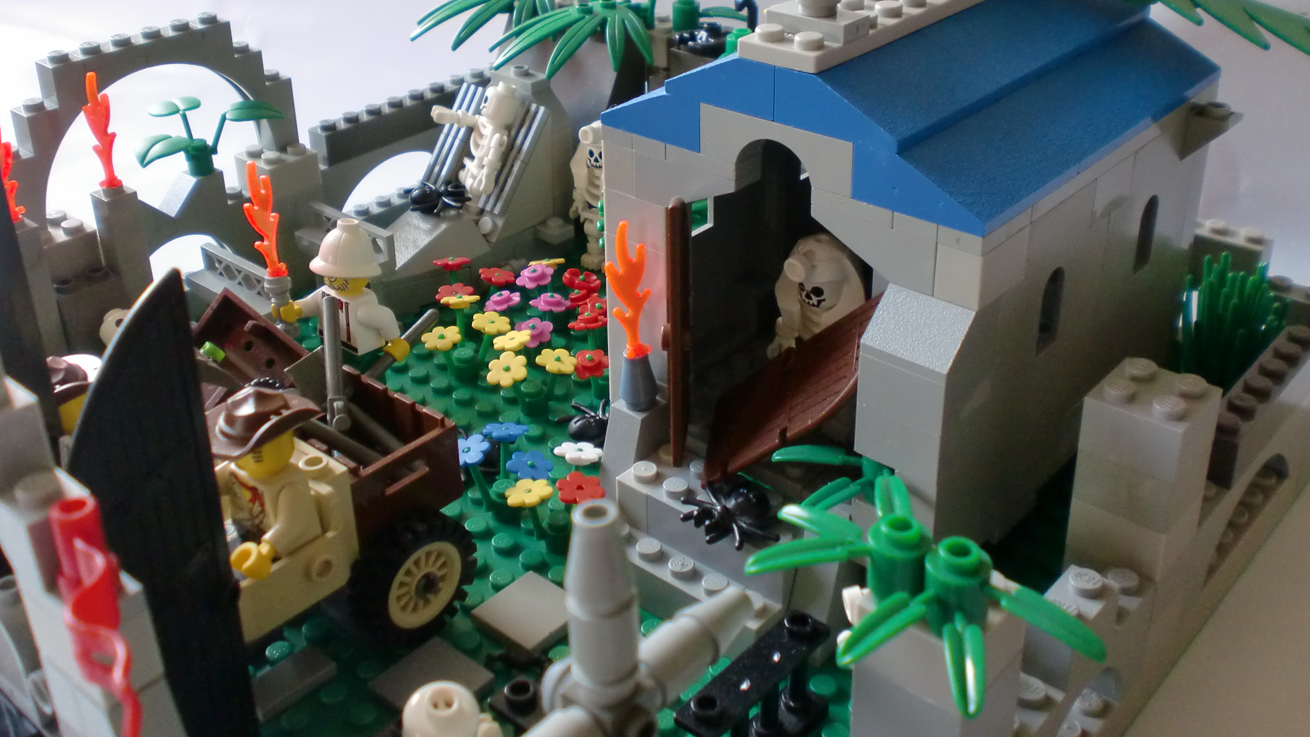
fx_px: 1355
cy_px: 252
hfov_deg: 51.6
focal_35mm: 39
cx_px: 658
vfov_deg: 30.2
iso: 250
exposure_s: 1/60
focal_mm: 6.3
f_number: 3.1
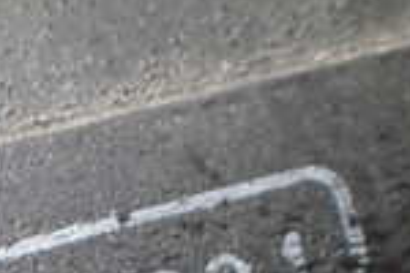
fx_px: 1423
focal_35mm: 125
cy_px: 478
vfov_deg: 10.4
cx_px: -3
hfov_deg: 16.1
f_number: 2.3
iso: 400
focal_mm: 5.4
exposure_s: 1/125
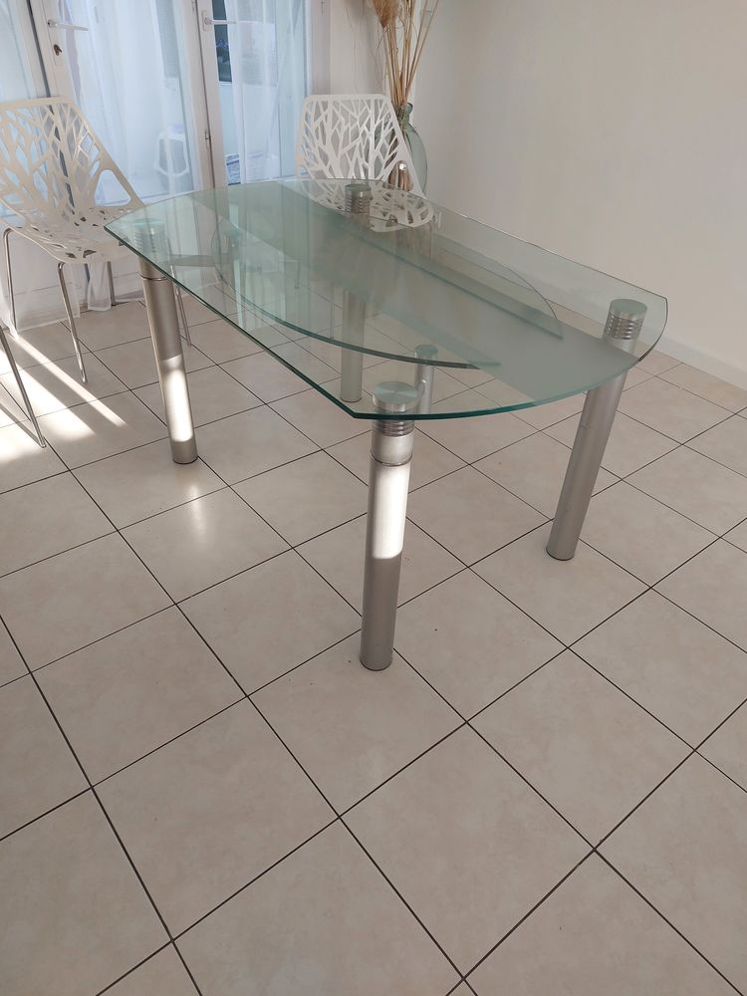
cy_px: 498
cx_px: 374
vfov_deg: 69.4
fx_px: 719
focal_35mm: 25
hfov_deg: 54.9
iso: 80
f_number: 1.8
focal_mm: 5.23
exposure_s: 1/100
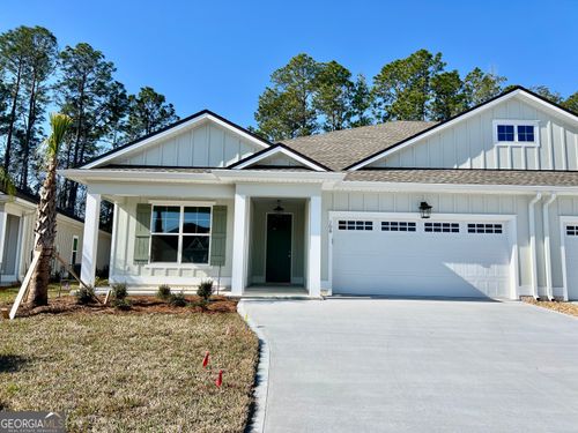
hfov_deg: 67.3
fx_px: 434
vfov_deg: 53.1
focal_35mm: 26
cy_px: 216
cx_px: 289
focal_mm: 5.7
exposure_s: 1/4831
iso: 50
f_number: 1.5
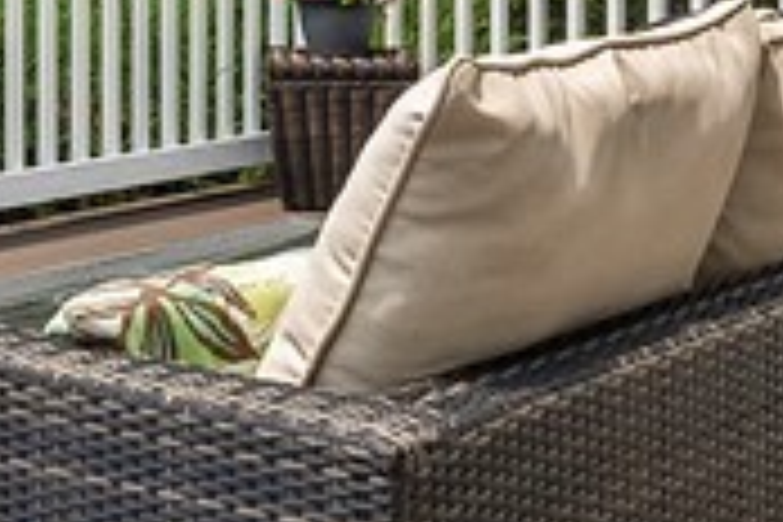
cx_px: 88
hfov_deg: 20.0
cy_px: -158
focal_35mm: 100
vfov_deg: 13.2
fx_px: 2175
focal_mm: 16
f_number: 8
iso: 800
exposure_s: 1/200
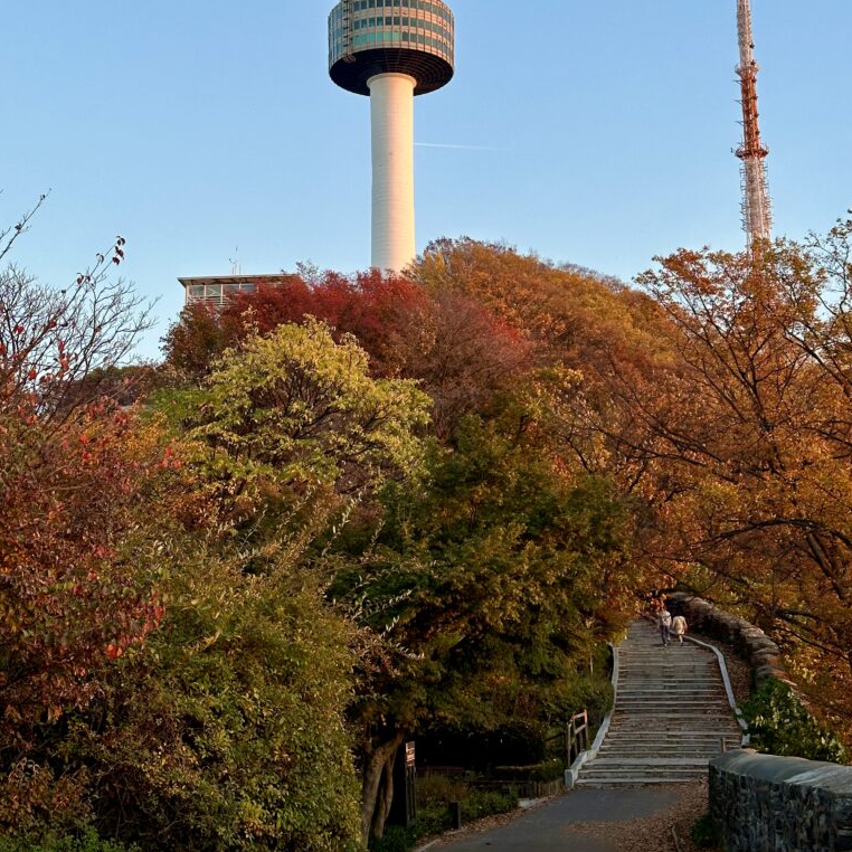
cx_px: 426
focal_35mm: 57
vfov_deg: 29.9
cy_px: 292
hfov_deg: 30.0
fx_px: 1587
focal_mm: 6.86
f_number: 1.78
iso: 64
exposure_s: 1/366
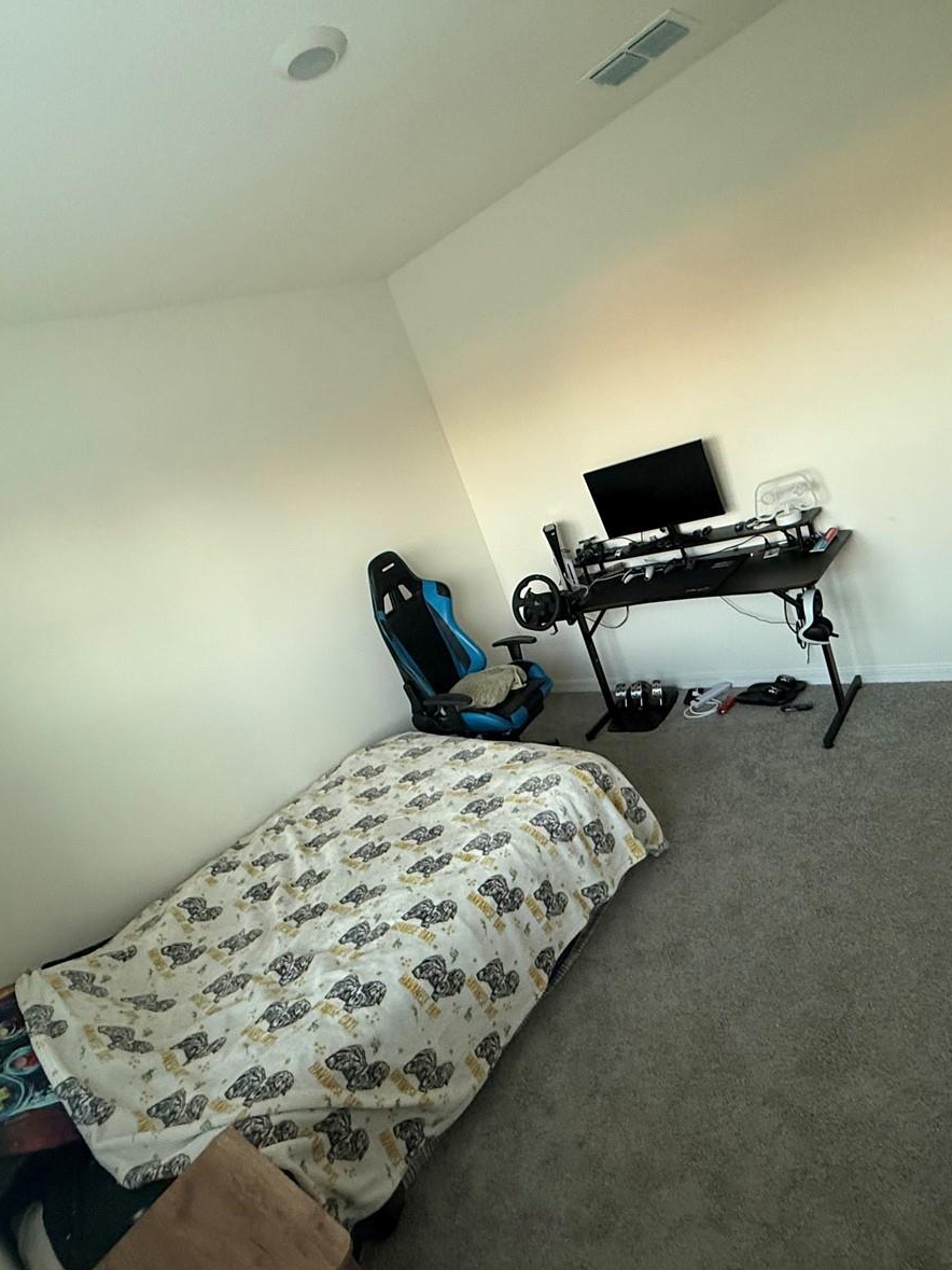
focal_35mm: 19
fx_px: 697
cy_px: 639
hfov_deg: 68.7
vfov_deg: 84.7
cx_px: 477
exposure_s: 1/60
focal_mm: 2.22
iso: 500
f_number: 2.2
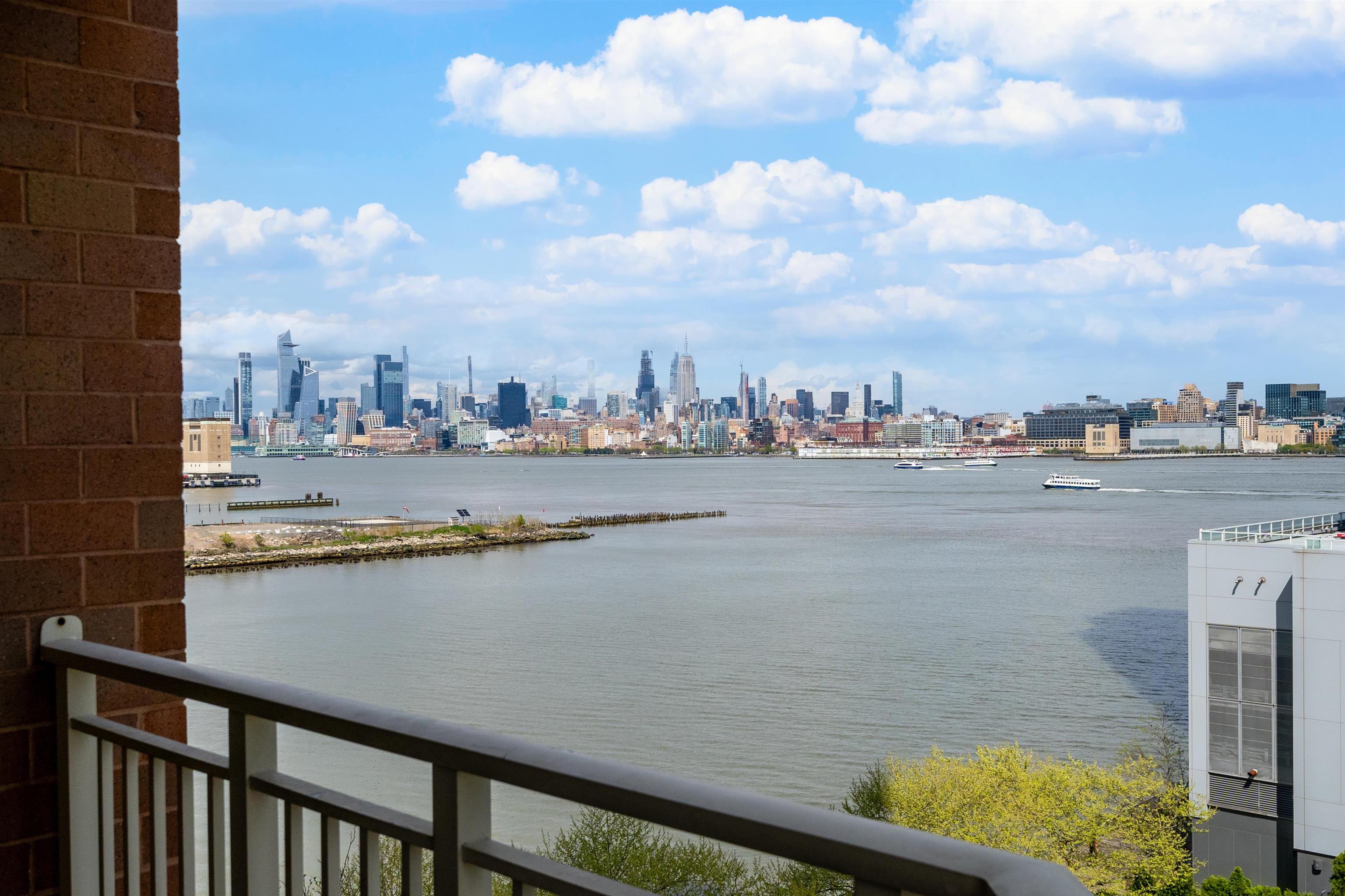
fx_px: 1345
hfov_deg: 53.1
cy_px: 448
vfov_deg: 36.9
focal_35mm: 36
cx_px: 672
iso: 500
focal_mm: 24
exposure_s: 1/2500
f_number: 7.1
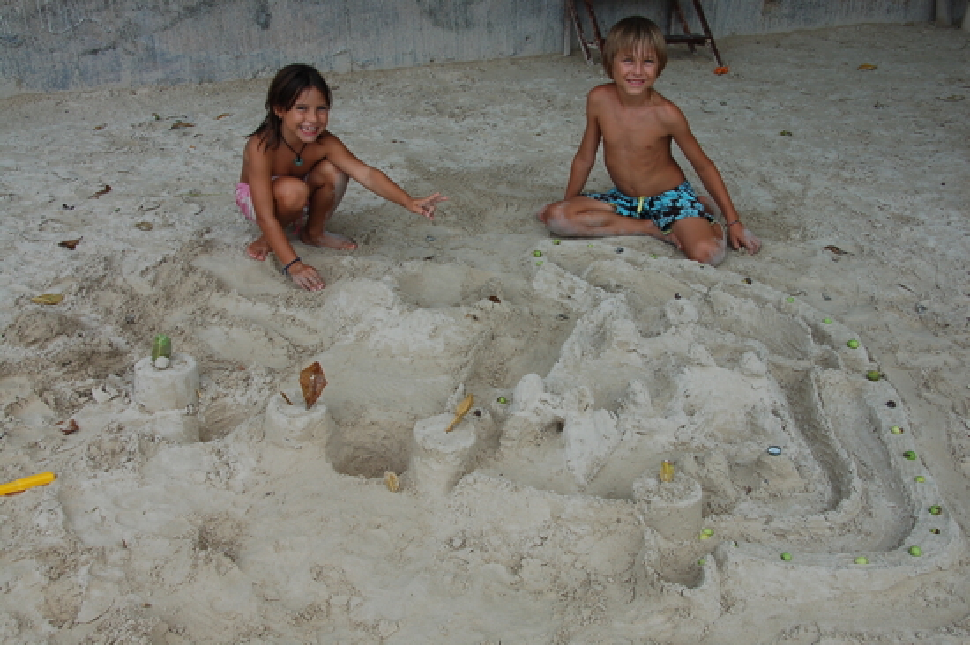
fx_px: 1131
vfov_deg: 31.9
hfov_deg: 46.4
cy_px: 322
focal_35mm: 42
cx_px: 485
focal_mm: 28
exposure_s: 1/100
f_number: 14
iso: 200
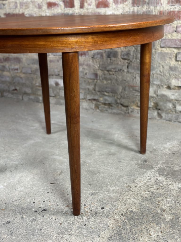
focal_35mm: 48
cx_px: 90
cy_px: 121
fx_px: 335
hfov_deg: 30.3
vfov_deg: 39.7
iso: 160
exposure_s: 1/50
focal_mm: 6.86
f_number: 1.78
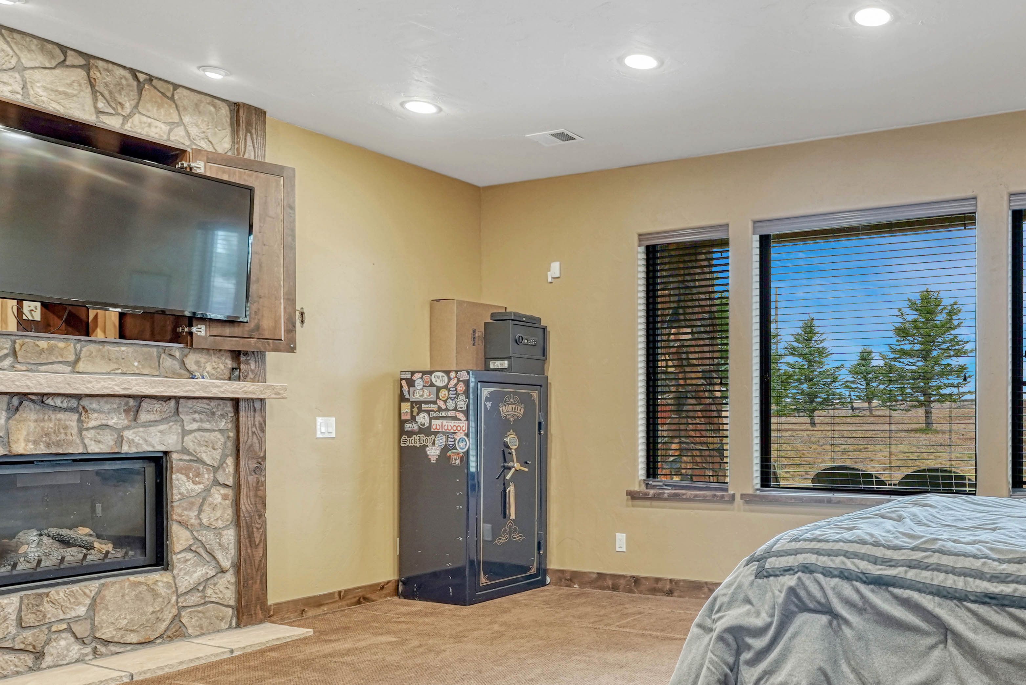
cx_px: 810
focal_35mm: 27
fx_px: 770
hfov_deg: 62.1
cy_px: 411
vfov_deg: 47.7
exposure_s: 1/50
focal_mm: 14
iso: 400
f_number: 8
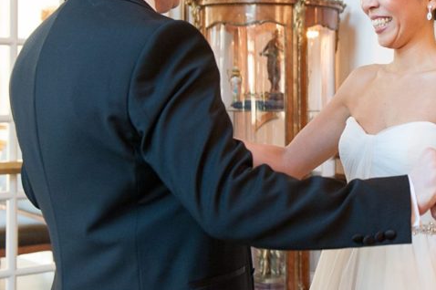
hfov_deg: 25.8
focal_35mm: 75
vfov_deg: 18.1
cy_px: 83
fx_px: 908
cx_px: 422
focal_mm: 35
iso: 1600
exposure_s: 1/100
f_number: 4
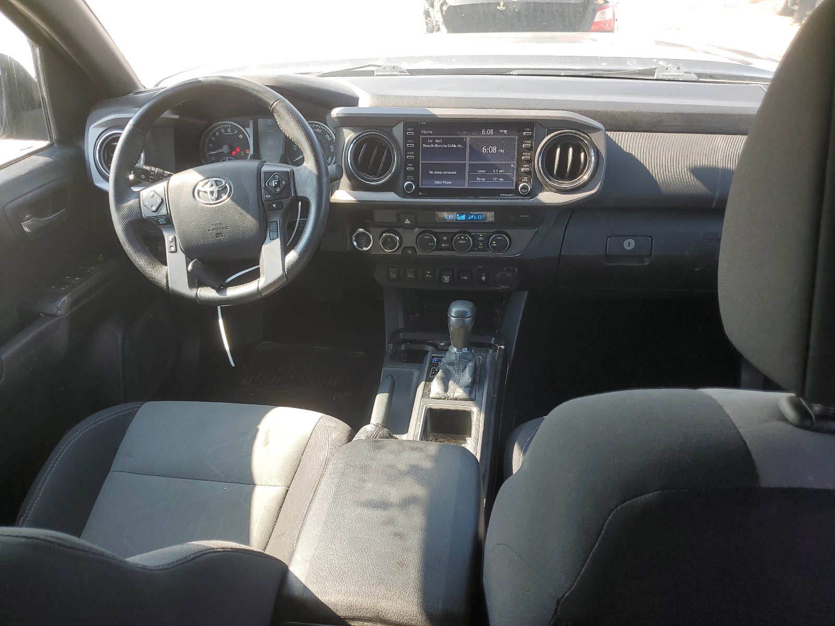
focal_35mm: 26
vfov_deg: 53.1
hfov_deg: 67.3
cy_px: 313
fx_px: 627
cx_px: 418
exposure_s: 1/204
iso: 50
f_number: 1.5
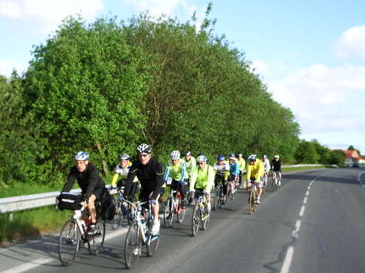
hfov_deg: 38.9
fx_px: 516
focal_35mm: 49
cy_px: 139
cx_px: 175
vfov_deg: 29.6
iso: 50
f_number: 4.3
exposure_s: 1/200
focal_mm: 5.8
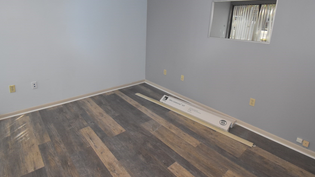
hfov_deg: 89.4
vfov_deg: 57.5
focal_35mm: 19
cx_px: 146
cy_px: 65
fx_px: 159
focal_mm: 10
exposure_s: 1/200
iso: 2500
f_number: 11
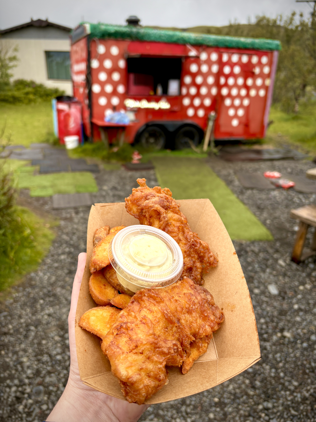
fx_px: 316
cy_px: 211
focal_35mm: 26
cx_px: 158
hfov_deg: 53.1
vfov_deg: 67.3
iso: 50
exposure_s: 1/830
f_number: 1.6
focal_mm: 5.96
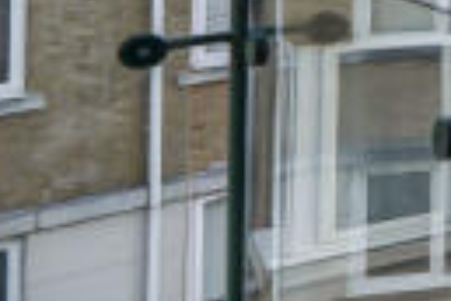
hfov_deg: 10.0
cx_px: 1521
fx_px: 1190
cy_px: -331
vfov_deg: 12.4
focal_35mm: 95
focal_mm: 12
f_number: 9
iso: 320
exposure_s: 1/160
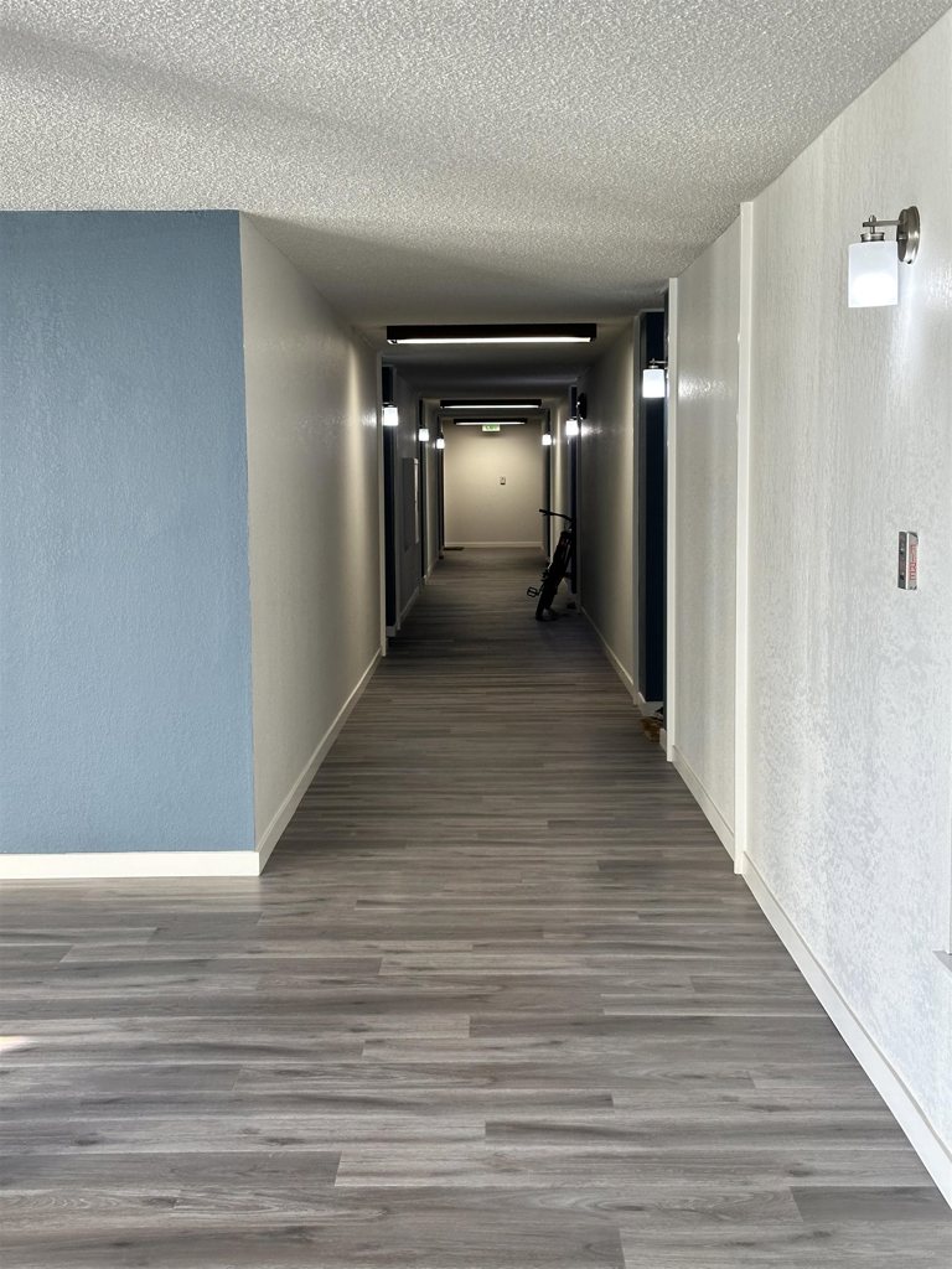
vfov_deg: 39.7
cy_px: 634
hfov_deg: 30.3
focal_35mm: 48
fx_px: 1760
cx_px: 476
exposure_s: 1/120
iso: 125
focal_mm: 6.86
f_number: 1.78
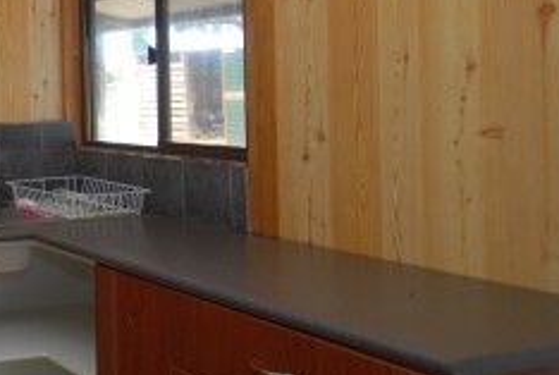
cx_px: -152
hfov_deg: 32.8
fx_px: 716
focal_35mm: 46
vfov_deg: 28.8
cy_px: 84
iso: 200
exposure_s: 1/60
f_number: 4
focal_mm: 10
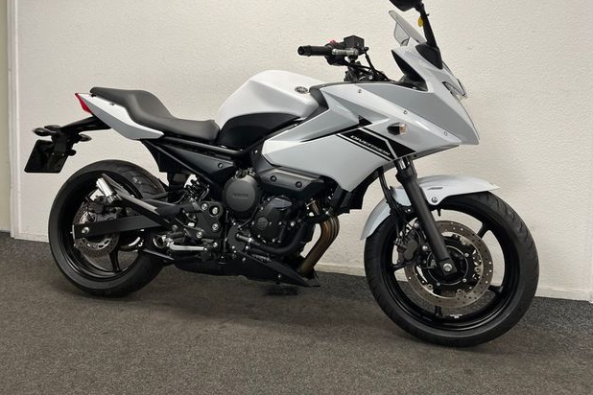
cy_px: 168
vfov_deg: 46.3
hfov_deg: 65.5
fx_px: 461
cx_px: 288
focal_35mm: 28
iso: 125
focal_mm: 5.1
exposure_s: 1/100
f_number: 1.6
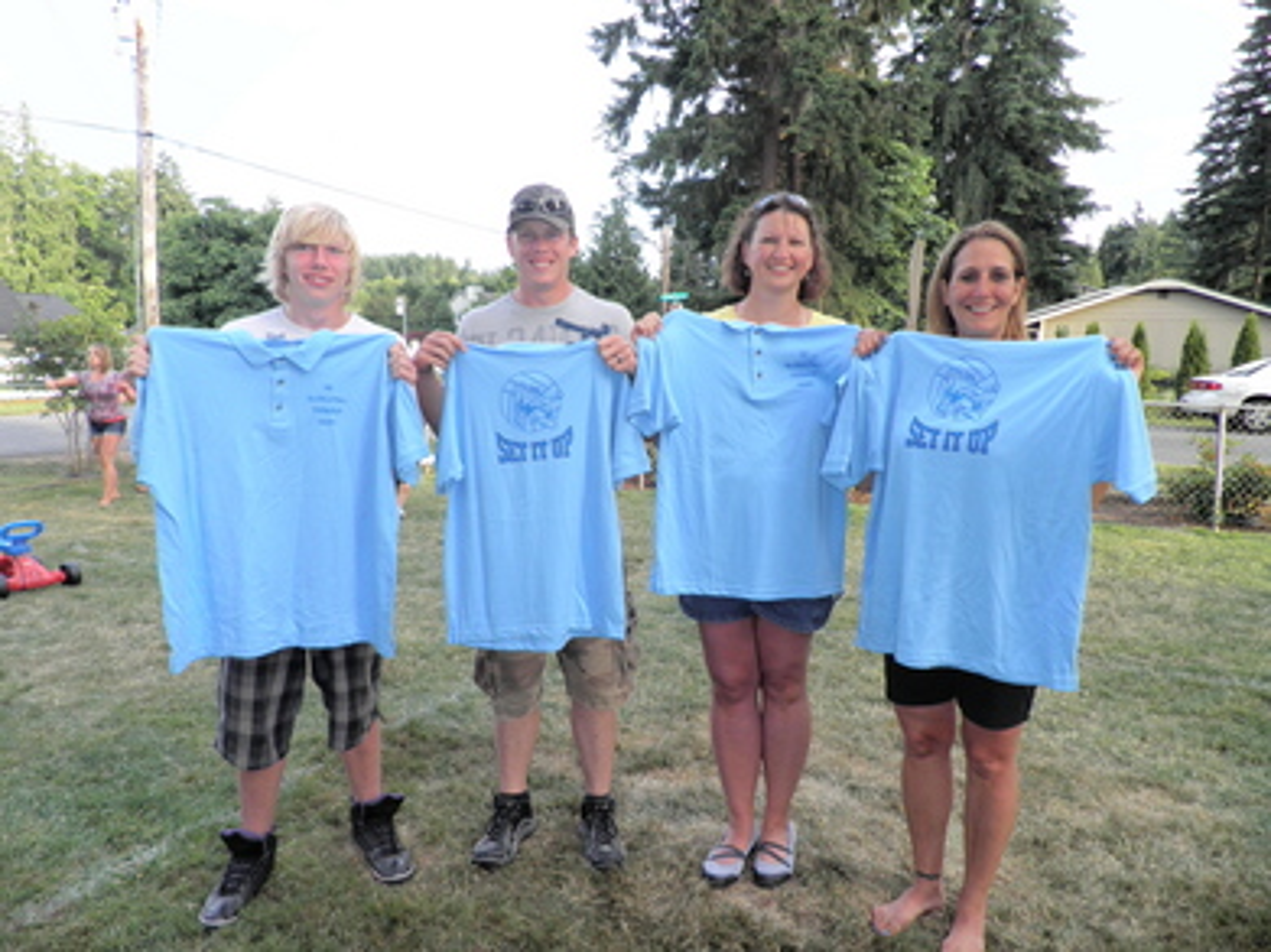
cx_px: 636
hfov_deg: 71.6
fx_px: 881
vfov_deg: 56.8
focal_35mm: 24
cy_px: 476
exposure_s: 1/80
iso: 64
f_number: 3.3
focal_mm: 4.3
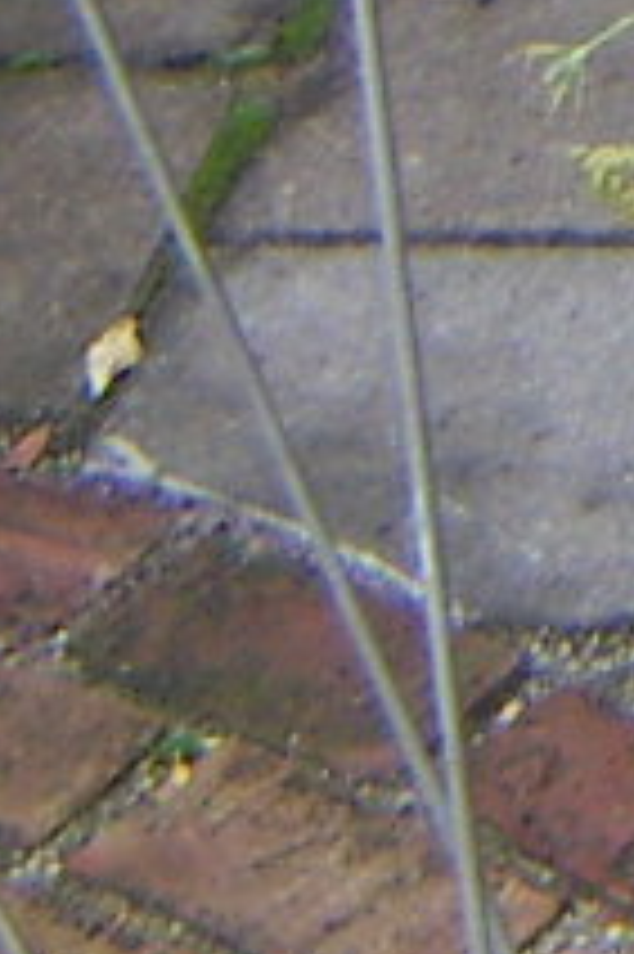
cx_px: 2154
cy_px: -1066
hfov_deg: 5.5
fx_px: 5979
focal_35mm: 226
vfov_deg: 8.6
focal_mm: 4.7
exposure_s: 1/125
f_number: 2.8
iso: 50
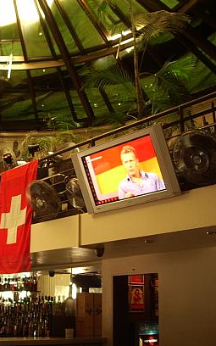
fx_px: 471
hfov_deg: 25.4
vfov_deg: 40.3
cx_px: 46
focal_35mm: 50
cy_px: 174
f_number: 2.6
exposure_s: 1/6
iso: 100
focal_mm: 5.8
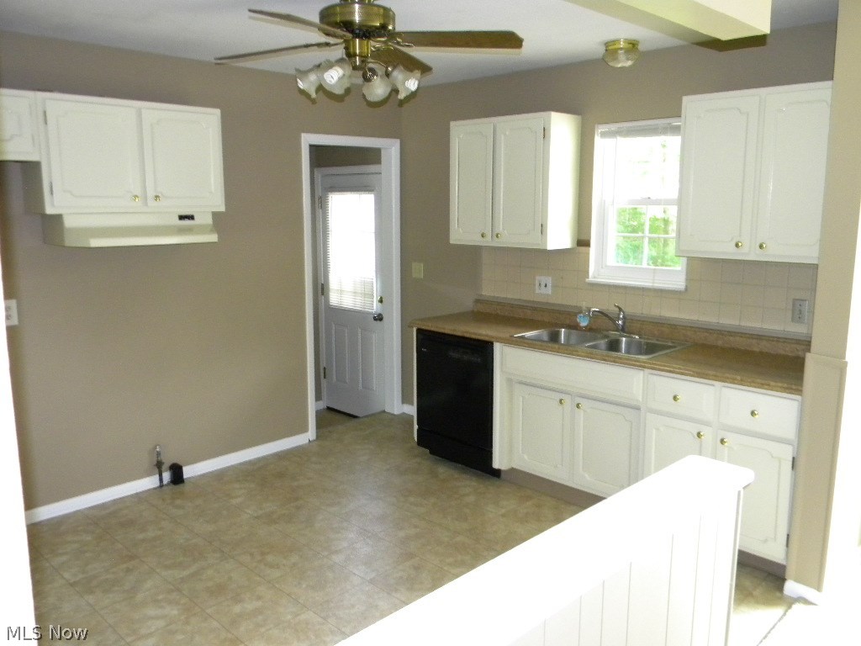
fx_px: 696
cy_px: 323
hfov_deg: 63.4
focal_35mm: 28
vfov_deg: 49.7
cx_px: 430
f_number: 3.5
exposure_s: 1/29.5
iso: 400
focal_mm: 5
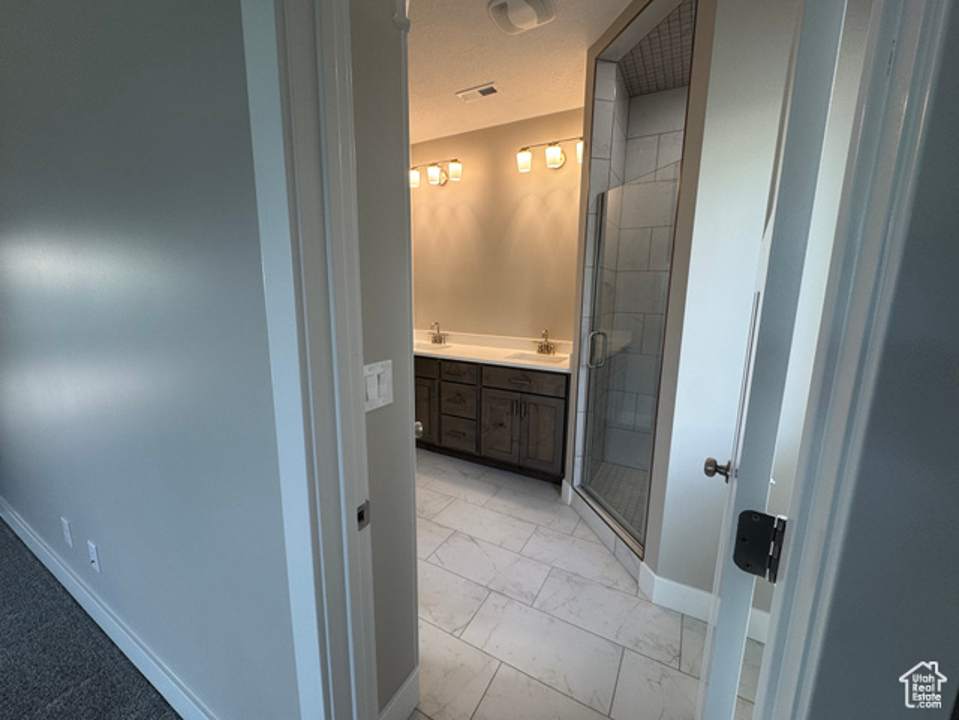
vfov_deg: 85.7
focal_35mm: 14
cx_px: 480
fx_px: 388
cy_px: 360
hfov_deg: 102.1
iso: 125
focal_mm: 2.22
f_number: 2.2
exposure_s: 1/120
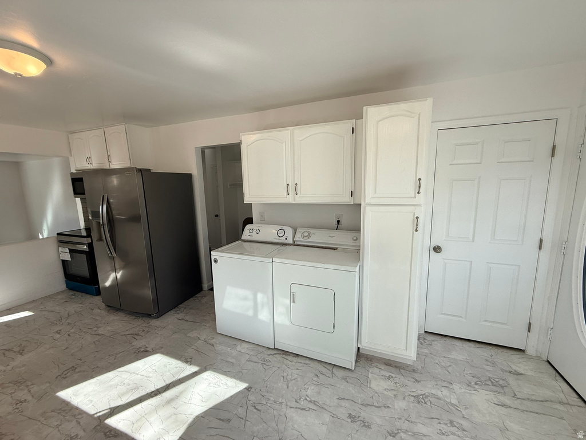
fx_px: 237
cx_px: 293
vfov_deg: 85.7
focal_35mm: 14
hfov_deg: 102.1
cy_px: 220
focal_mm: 2.22
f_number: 2.2
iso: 50
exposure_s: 1/372
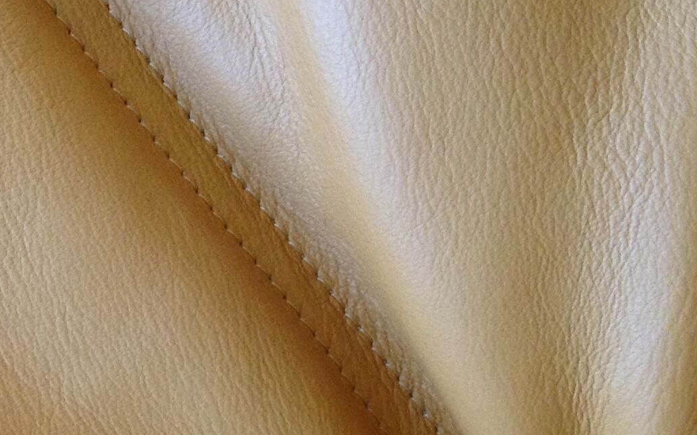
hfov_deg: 17.0
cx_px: -122
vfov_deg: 10.9
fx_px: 2241
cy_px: 541
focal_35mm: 118
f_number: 2.4
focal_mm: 4.28
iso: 125
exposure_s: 1/20
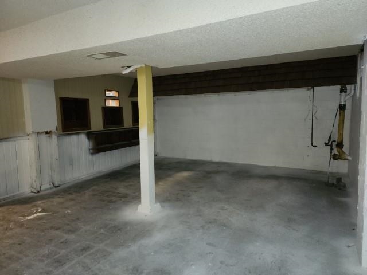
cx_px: 184
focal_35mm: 23
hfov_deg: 73.9
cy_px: 138
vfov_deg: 58.9
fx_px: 244
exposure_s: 1/10
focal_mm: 6.4
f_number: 1.8
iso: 200
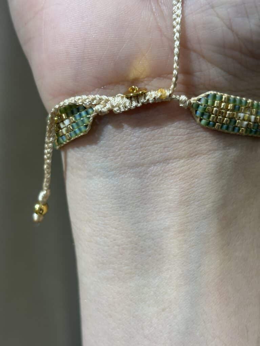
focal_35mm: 52
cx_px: 130
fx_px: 521
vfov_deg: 36.8
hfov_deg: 28.0
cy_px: 173
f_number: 1.6
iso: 25
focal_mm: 5.96
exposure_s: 1/50
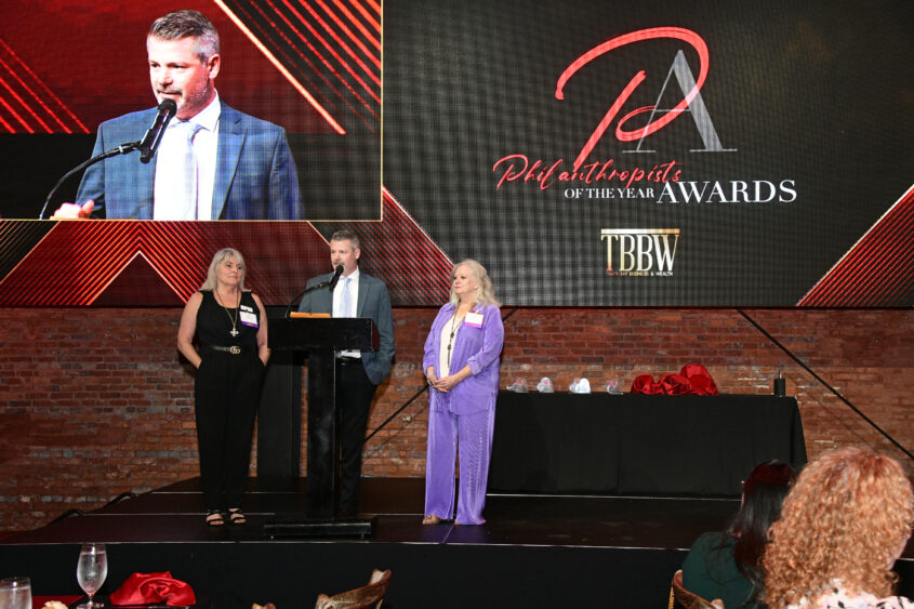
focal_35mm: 46
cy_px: 304
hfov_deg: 42.8
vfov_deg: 29.2
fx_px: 1168
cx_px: 457
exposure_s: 1/125
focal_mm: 46
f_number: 5.6
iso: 2500
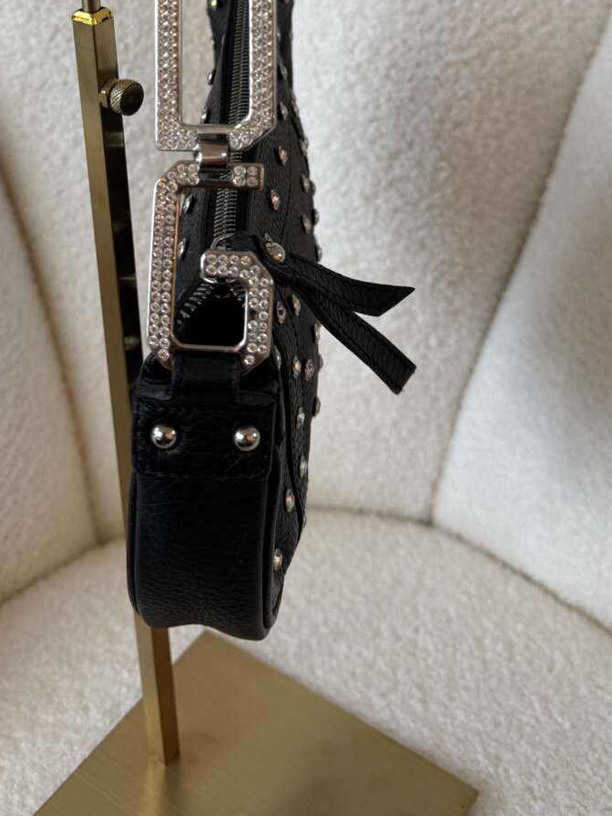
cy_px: 37
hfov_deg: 30.2
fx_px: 1131
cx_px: 226
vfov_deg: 36.4
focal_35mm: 48
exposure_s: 1/249
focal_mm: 6.76
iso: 64
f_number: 1.78
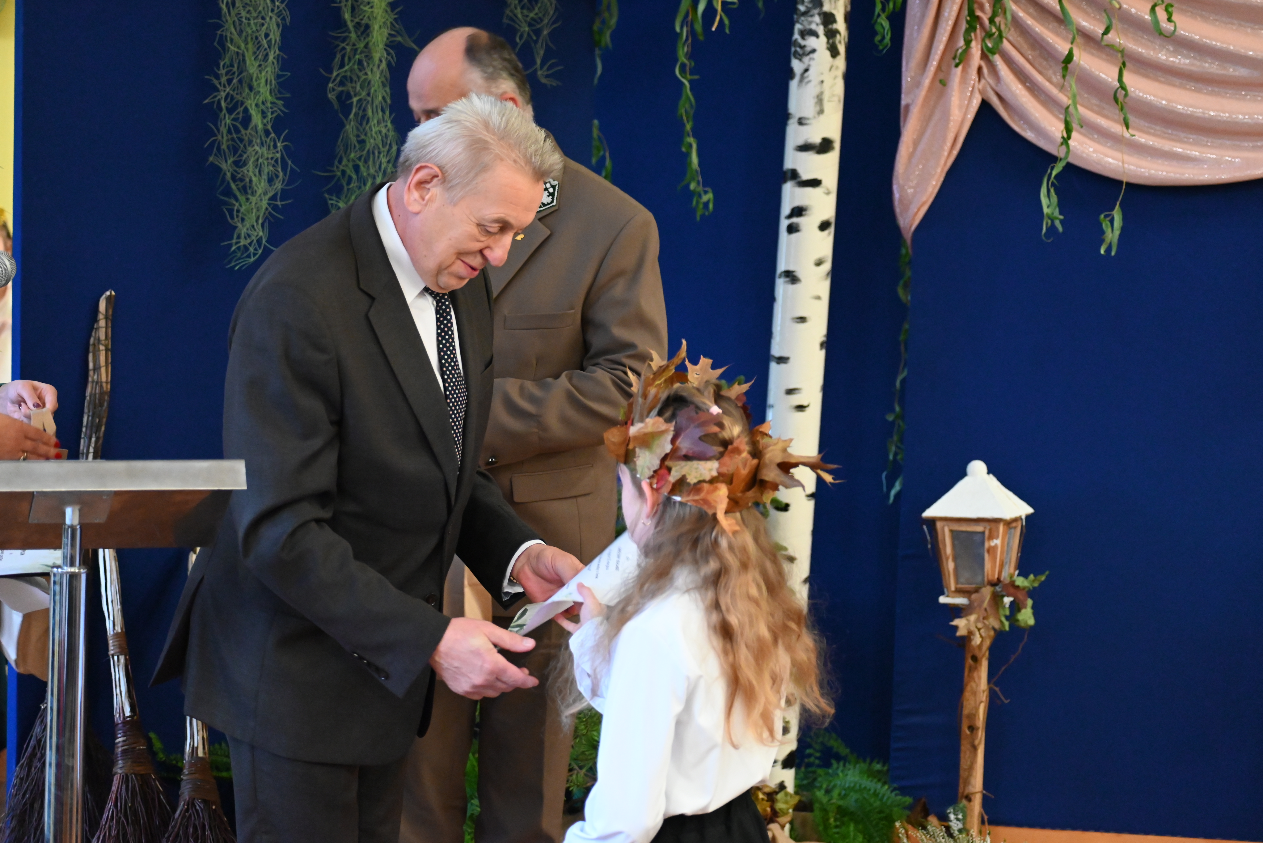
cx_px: 632
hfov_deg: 24.8
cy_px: 422
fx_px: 2878
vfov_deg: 16.7
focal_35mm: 82
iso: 6400
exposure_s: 1/60
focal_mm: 82
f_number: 4.5
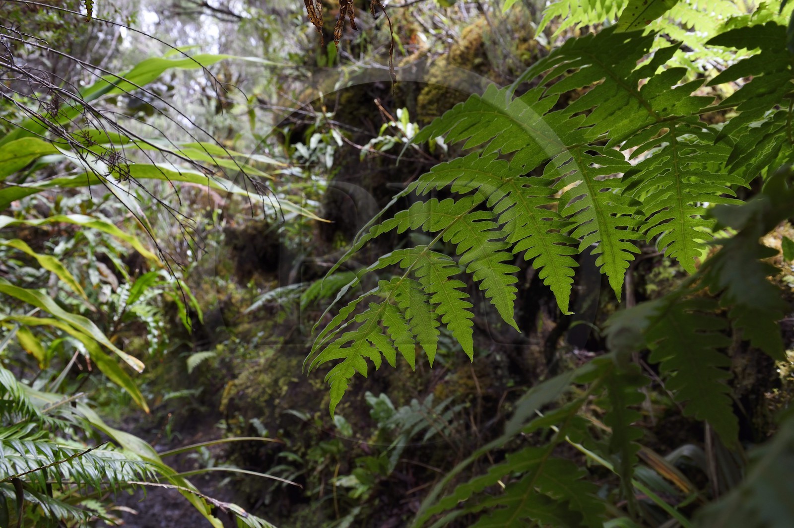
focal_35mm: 35
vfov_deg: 37.8
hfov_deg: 54.5
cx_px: 397
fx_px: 771
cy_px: 264
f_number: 9
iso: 1000
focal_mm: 35
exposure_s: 1/160
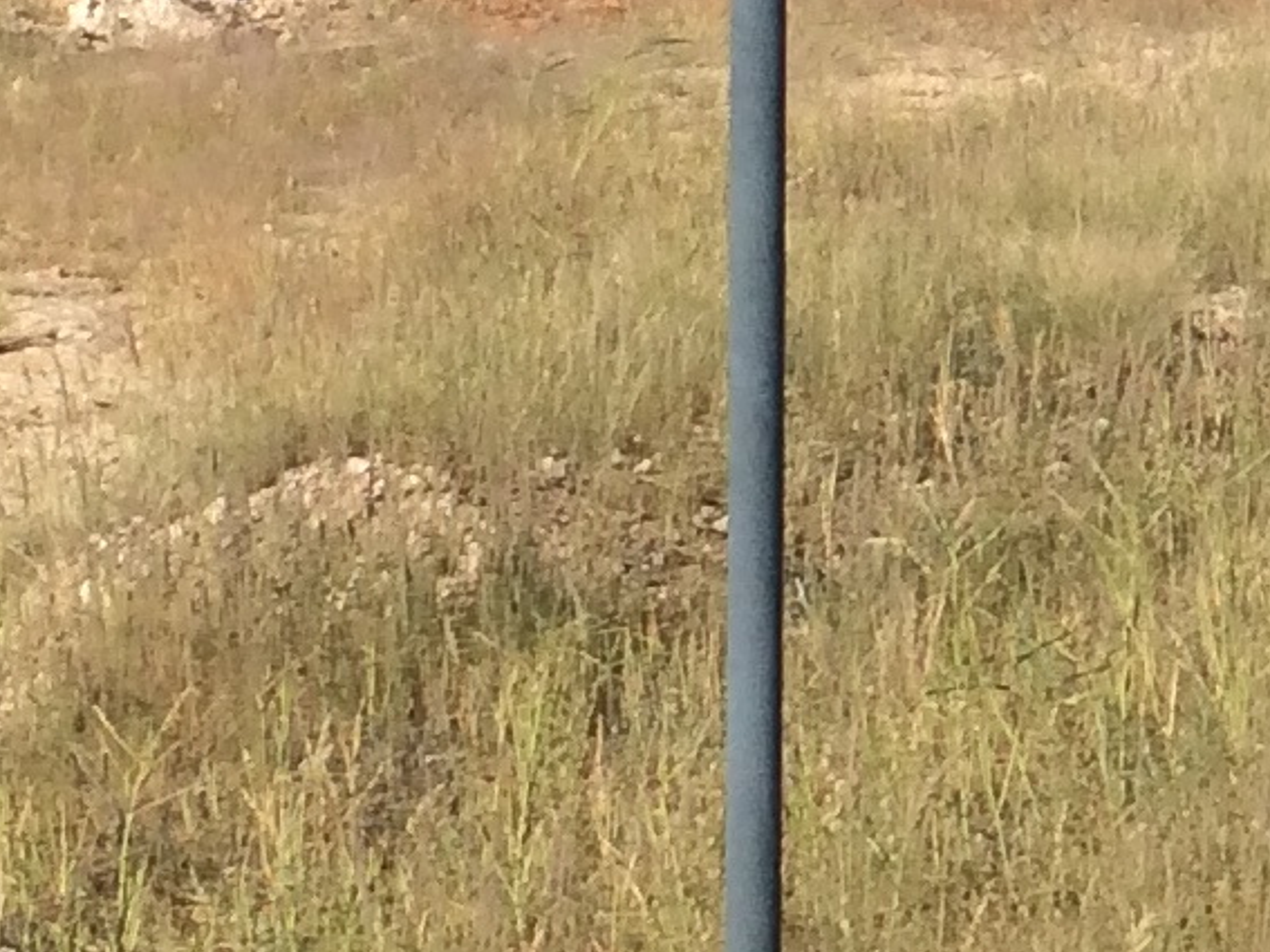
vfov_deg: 8.8
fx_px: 6126
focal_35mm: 167
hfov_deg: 11.2
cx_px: 2135
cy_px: -164
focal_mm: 4.15
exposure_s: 1/3165
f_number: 2.2
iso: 32
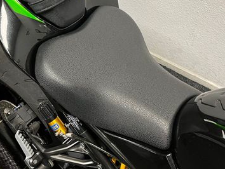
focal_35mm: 47
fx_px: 306
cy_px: 43
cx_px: 106
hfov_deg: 40.4
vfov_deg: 30.4
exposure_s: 1/50
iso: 100
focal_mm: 5.1
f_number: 1.6
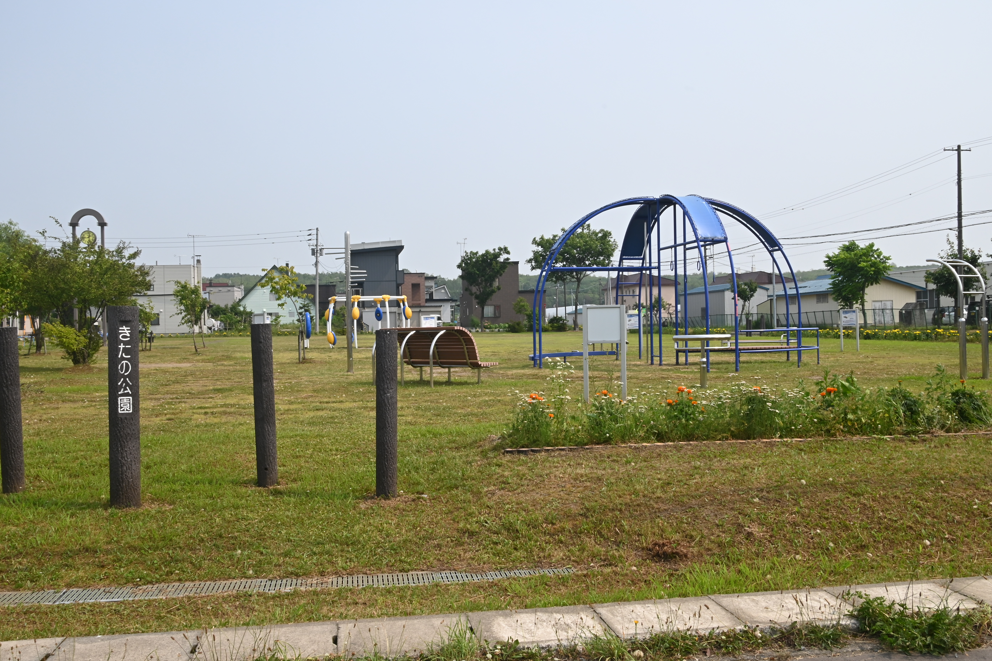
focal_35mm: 33
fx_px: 909
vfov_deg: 40.0
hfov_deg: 57.2
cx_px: 496
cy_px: 330
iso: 280
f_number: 25
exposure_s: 1/100
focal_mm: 22
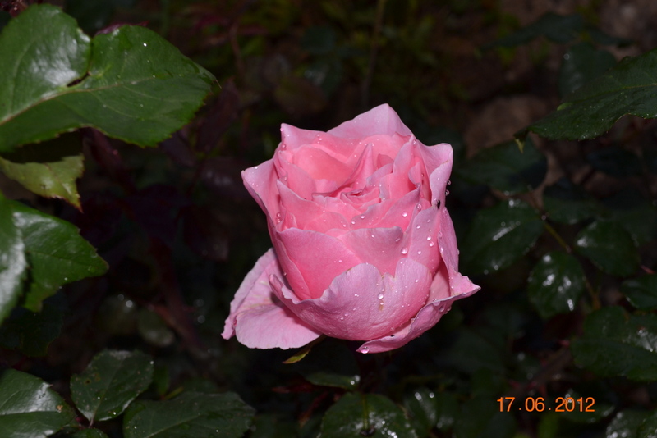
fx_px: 986
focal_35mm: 54
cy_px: 219
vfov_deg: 25.1
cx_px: 328
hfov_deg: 36.9
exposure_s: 1/60
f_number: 8
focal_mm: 36
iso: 100
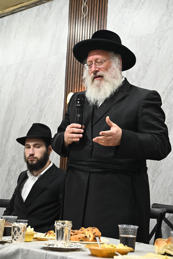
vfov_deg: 28.8
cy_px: 130
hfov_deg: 19.5
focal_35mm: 70
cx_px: 86
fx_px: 505
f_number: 6.3
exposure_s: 1/160
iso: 2000
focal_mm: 70
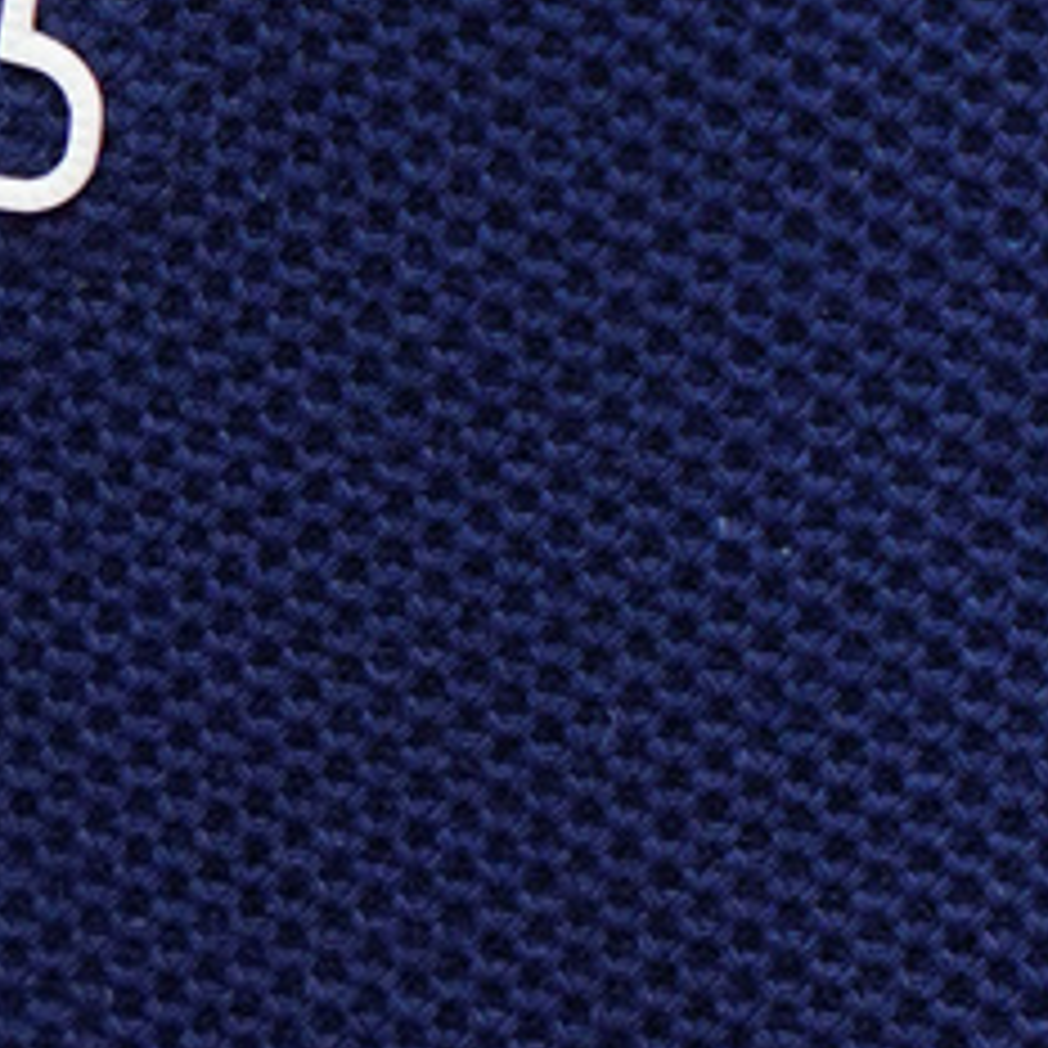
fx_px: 21271
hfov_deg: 2.8
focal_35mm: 621
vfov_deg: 2.8
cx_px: -184
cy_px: 148
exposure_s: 1/250
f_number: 4
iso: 500
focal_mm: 70
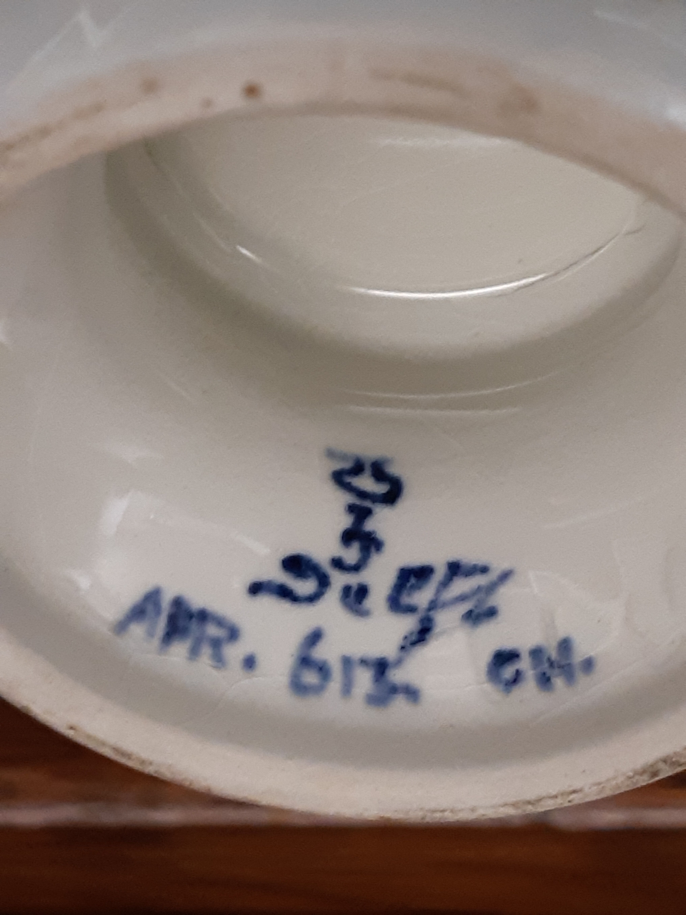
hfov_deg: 53.1
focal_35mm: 26
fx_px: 687
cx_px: 343
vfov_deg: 67.3
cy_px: 458
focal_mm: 3.93
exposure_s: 1/33
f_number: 1.7
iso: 200
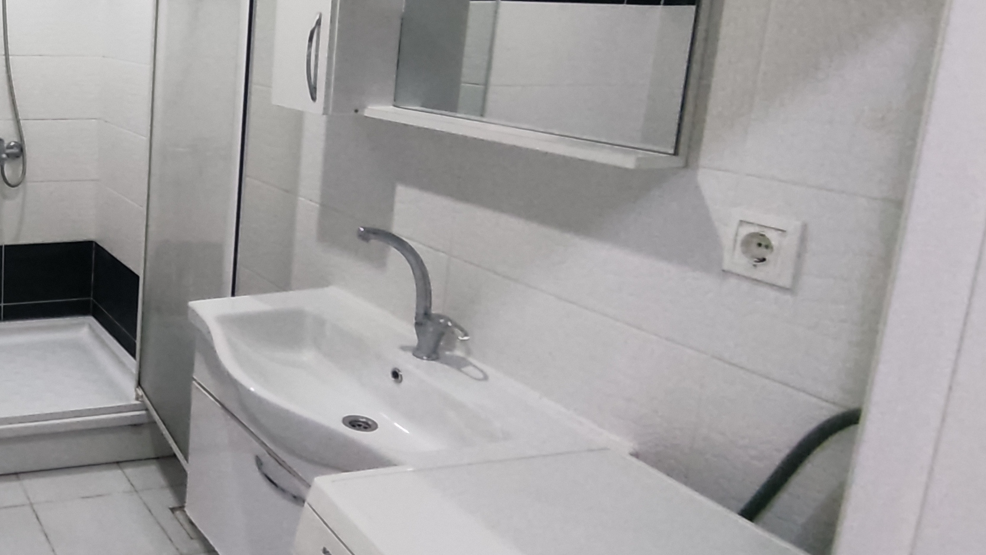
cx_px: 40
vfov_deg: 36.2
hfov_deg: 51.3
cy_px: 169
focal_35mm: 32
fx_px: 837
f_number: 2.2
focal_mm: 1.6
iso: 835
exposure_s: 1/33
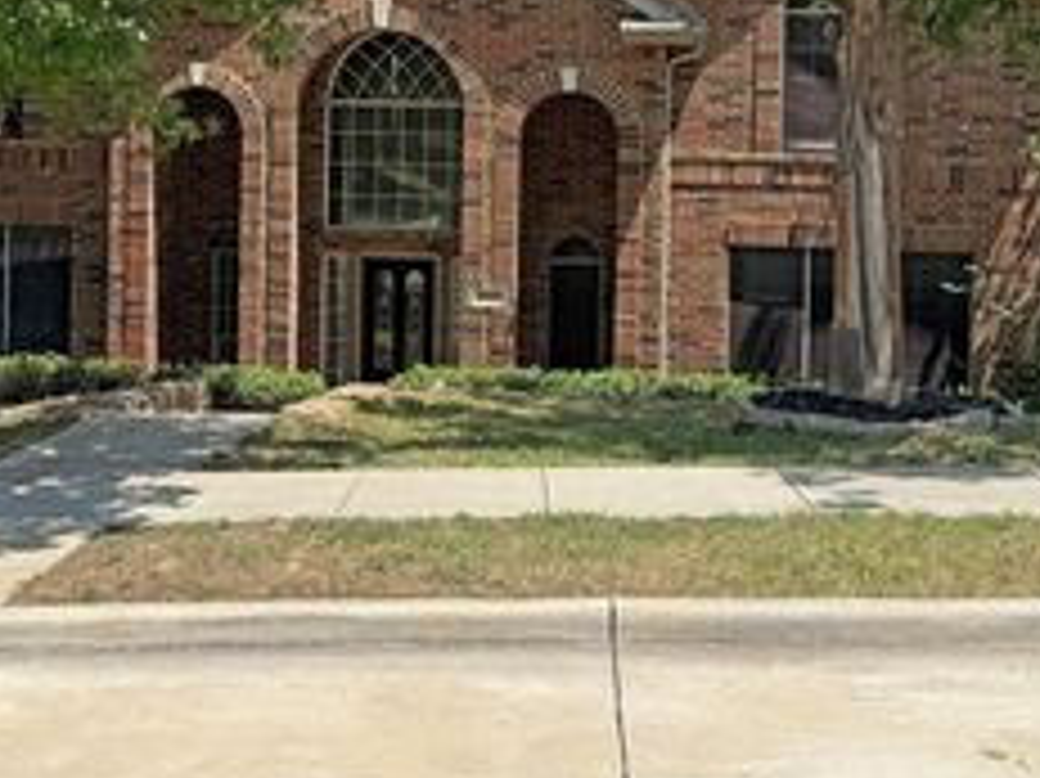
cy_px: 164
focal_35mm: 52
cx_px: 392
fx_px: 1561
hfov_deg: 36.6
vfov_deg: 27.5
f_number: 1.78
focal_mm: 6.76
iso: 80
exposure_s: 1/4167
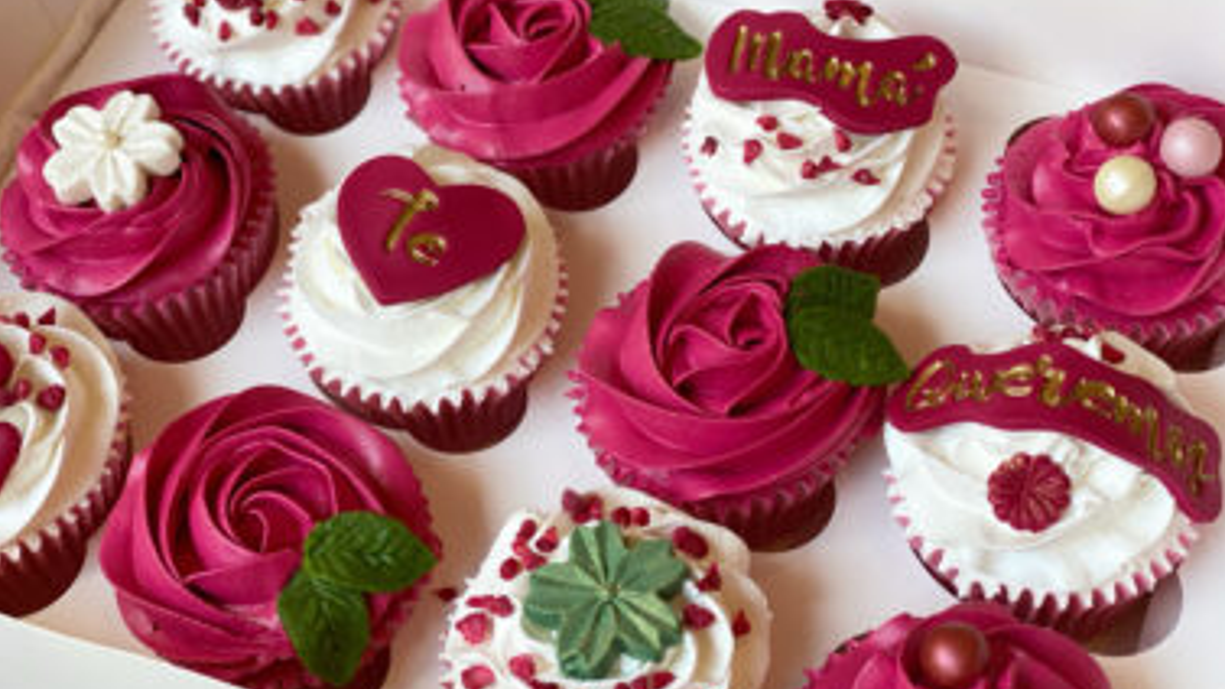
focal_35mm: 57
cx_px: 612
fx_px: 1851
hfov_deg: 36.6
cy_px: 338
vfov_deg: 21.1
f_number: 2
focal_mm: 6
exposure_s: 1/100
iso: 80
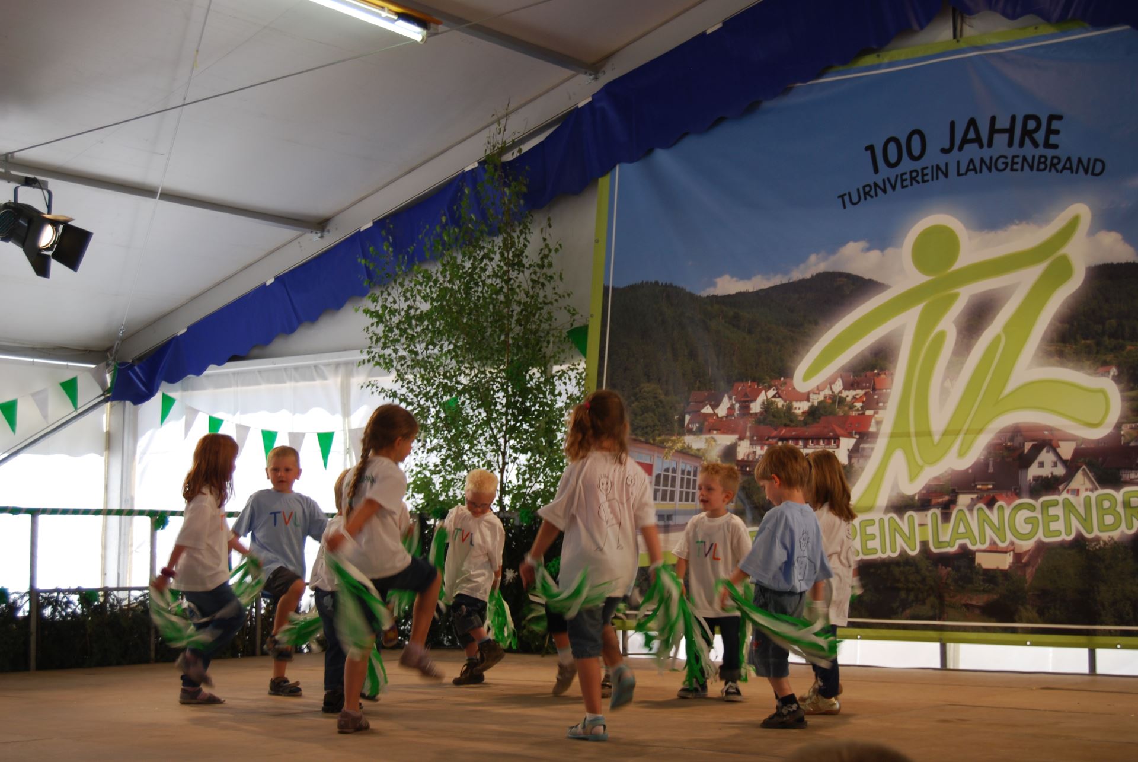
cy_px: 381
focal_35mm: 57
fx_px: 1804
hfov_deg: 35.0
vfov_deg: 23.8
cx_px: 569
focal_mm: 38
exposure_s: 1/60
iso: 200
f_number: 4.8
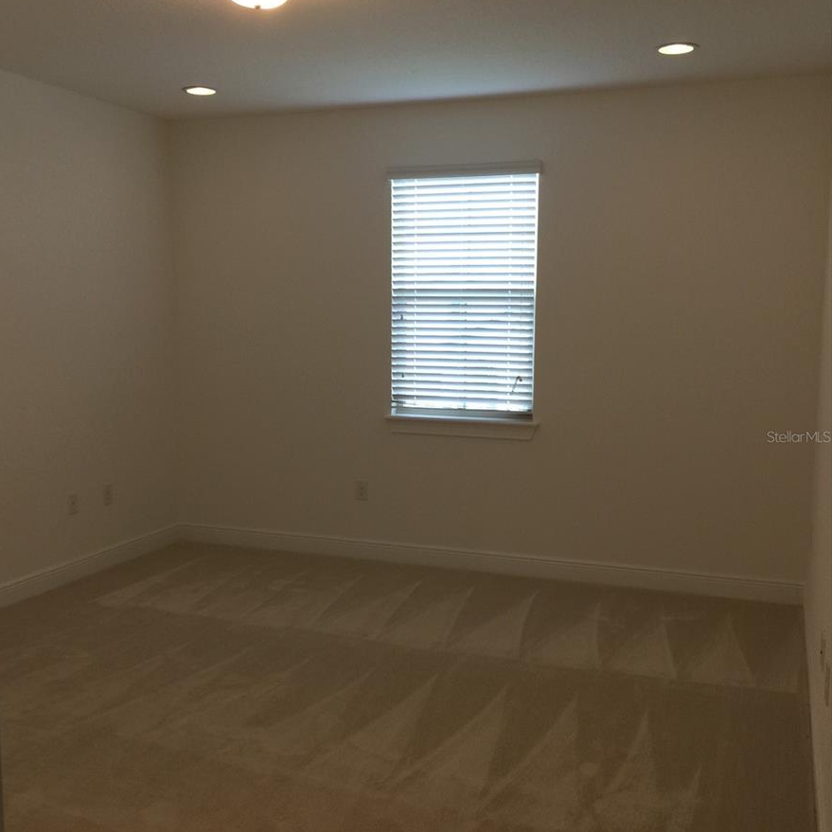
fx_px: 952
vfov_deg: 47.2
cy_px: 436
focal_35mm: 35
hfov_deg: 47.2
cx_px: 408
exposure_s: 1/30
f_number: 2.2
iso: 32
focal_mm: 4.15
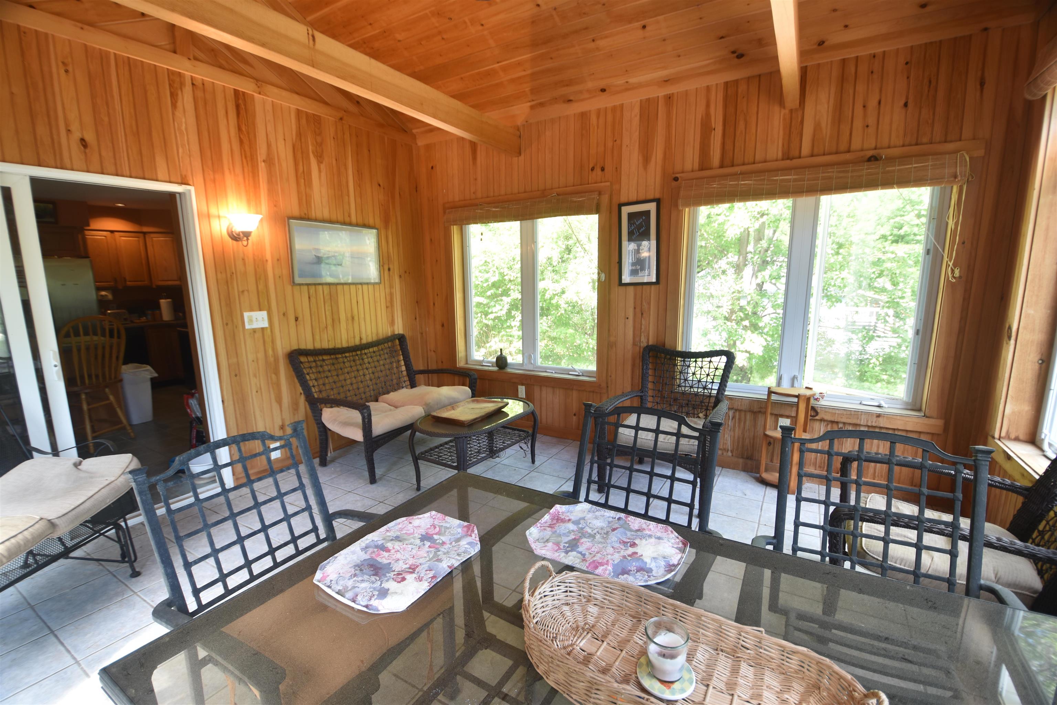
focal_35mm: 15
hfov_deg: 100.4
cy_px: 352
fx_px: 440
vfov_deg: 77.3
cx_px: 528
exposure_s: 1/15
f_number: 3.5
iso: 100
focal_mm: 10
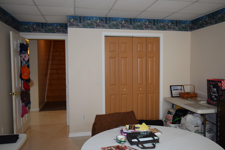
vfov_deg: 43.6
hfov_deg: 61.9
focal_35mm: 30
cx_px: 112
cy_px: 75
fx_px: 187
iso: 1100
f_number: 5.6
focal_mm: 20
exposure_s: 1/60
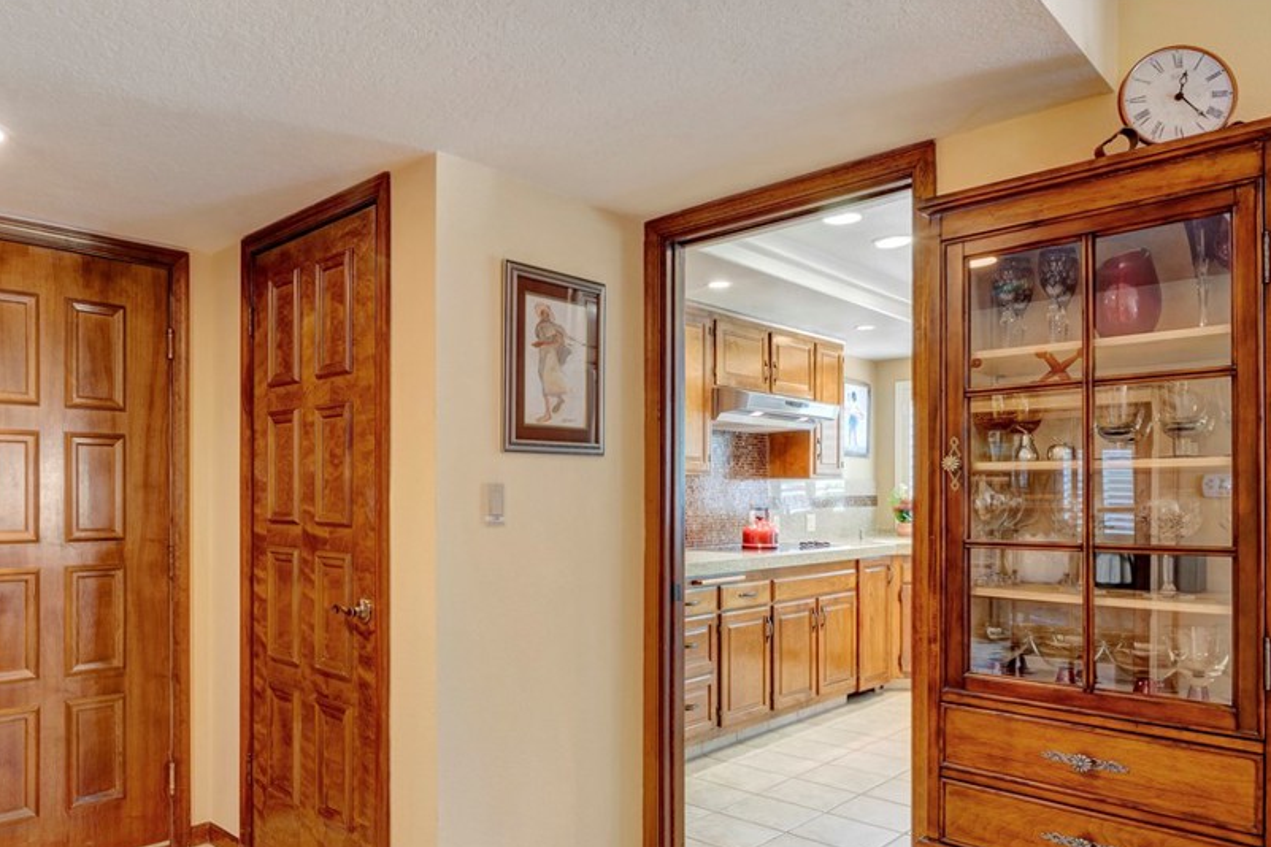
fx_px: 812
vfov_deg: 54.4
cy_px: 533
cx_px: 505
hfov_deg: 75.2
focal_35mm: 23
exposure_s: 5
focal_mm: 12
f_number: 14
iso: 400
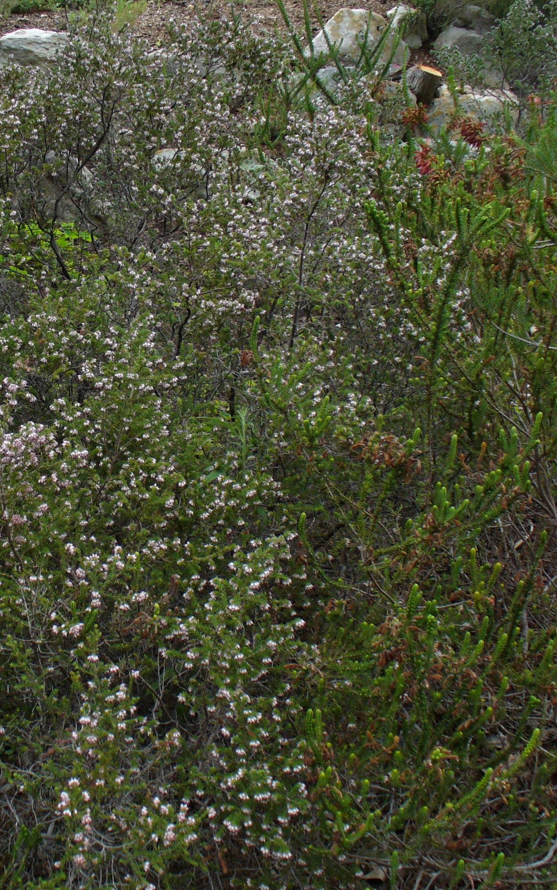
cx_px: 276
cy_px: 453
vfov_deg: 49.3
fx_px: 971
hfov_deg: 32.0
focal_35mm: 40
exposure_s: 1/250
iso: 100
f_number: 2.8
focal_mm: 6.1
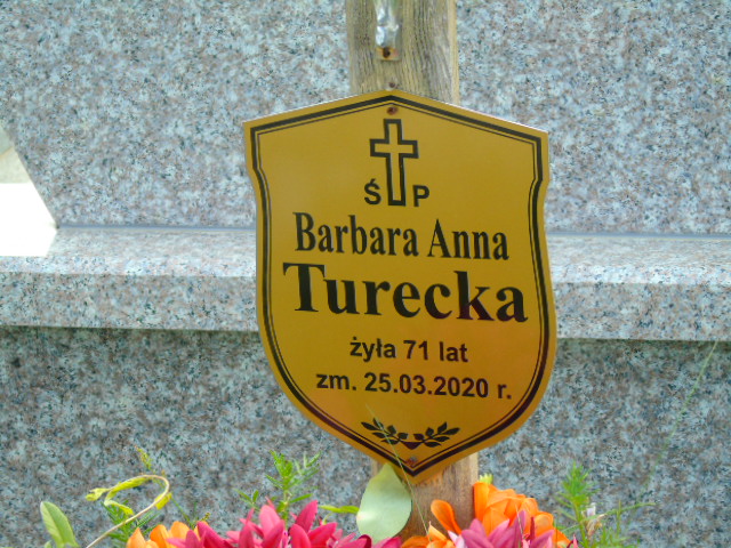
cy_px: 274
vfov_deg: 8.0
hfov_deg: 10.6
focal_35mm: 186
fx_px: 3928
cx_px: 366
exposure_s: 1/125
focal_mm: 33
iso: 100
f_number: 5
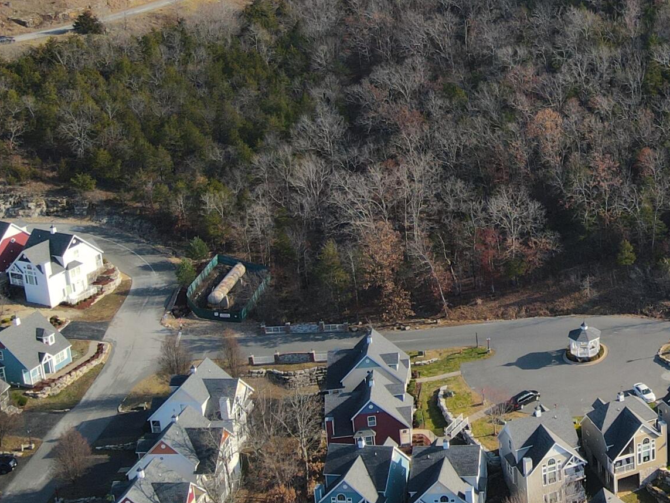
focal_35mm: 63
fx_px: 1219
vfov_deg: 22.8
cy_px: 77
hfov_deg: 27.8
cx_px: 750
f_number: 2.8
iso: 100
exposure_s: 1/350
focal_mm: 4.5
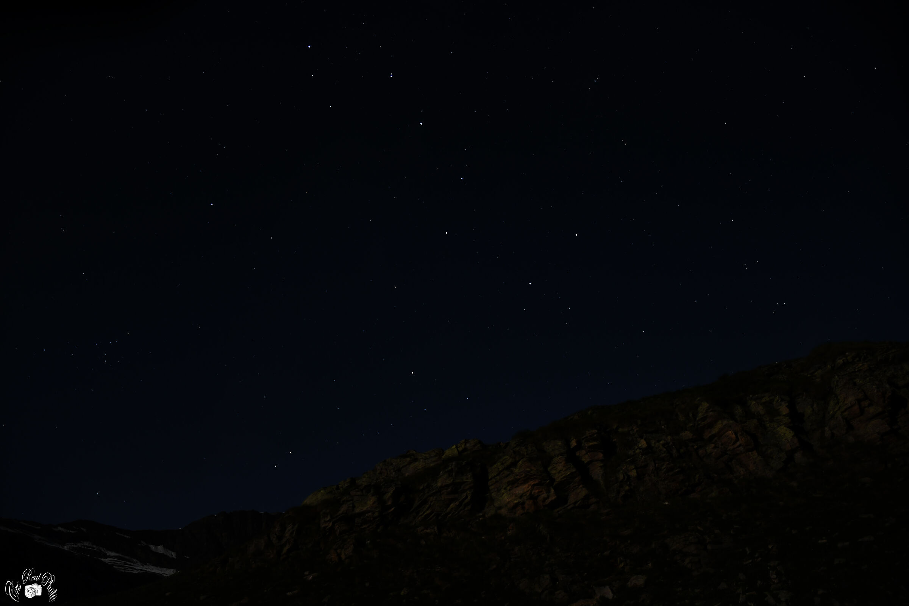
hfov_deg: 67.4
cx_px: 454
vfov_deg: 47.9
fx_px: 682
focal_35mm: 27
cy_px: 303
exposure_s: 20
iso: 640
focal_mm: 18
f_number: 3.5
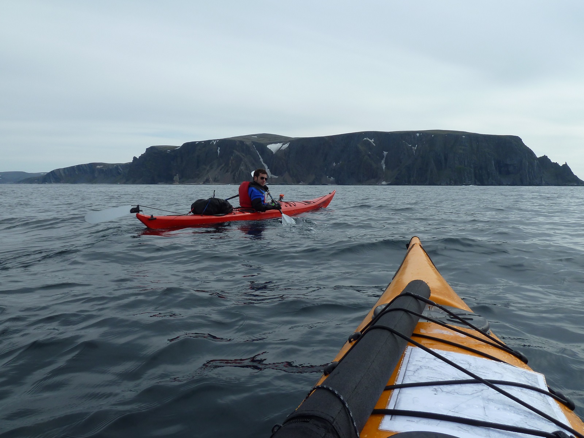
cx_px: 292
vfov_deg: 54.9
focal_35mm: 25
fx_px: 422
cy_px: 219
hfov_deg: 69.4
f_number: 5
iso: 80
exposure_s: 1/400
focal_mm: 4.1
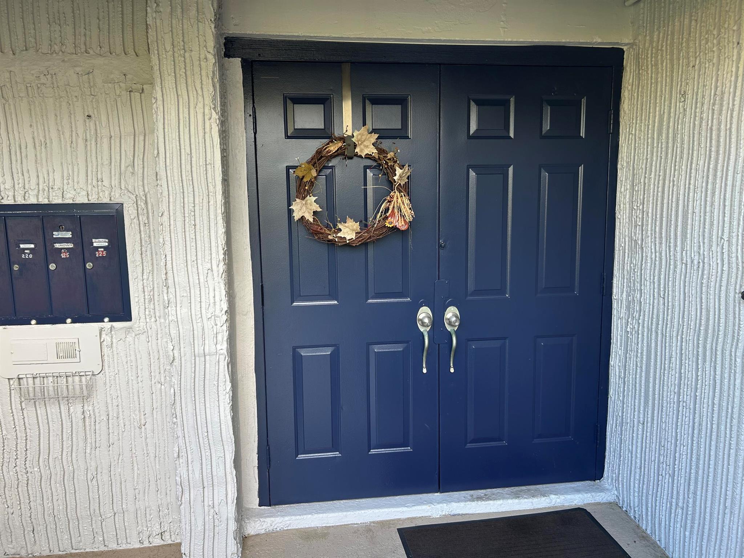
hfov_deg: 67.3
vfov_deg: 53.1
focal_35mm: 26
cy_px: 279
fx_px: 559
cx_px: 372
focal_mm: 5.7
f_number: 1.5
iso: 40
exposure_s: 1/121
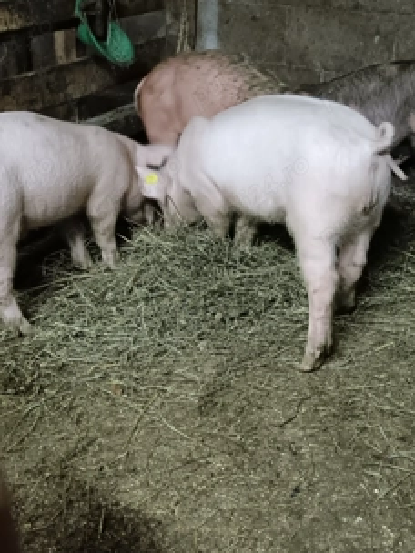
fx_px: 735
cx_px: 186
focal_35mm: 46
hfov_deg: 31.5
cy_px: 231
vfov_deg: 41.1
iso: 2797
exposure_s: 1/25
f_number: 1.9
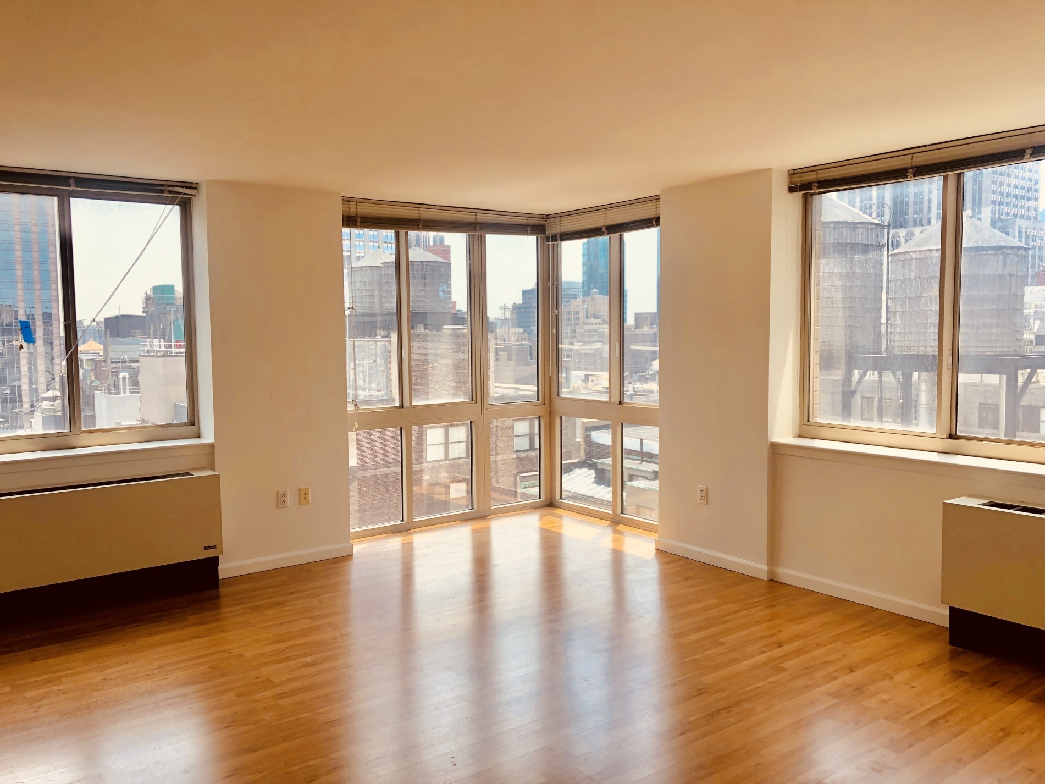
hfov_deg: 63.4
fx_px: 845
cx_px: 522
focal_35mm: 28
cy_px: 392
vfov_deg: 49.8
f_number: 1.8
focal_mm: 3.99
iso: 20
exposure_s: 1/167
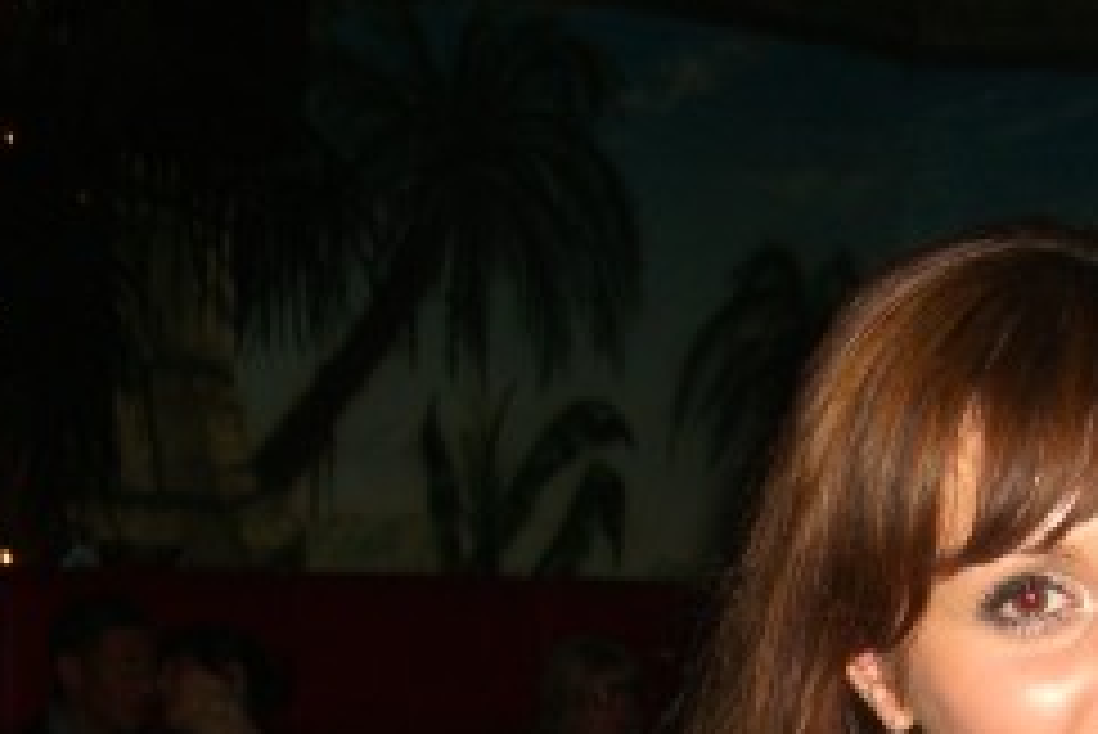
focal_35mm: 97
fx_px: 2960
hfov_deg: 20.8
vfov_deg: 13.7
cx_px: 824
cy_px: 914
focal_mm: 7.9
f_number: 2.8
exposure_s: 1/60
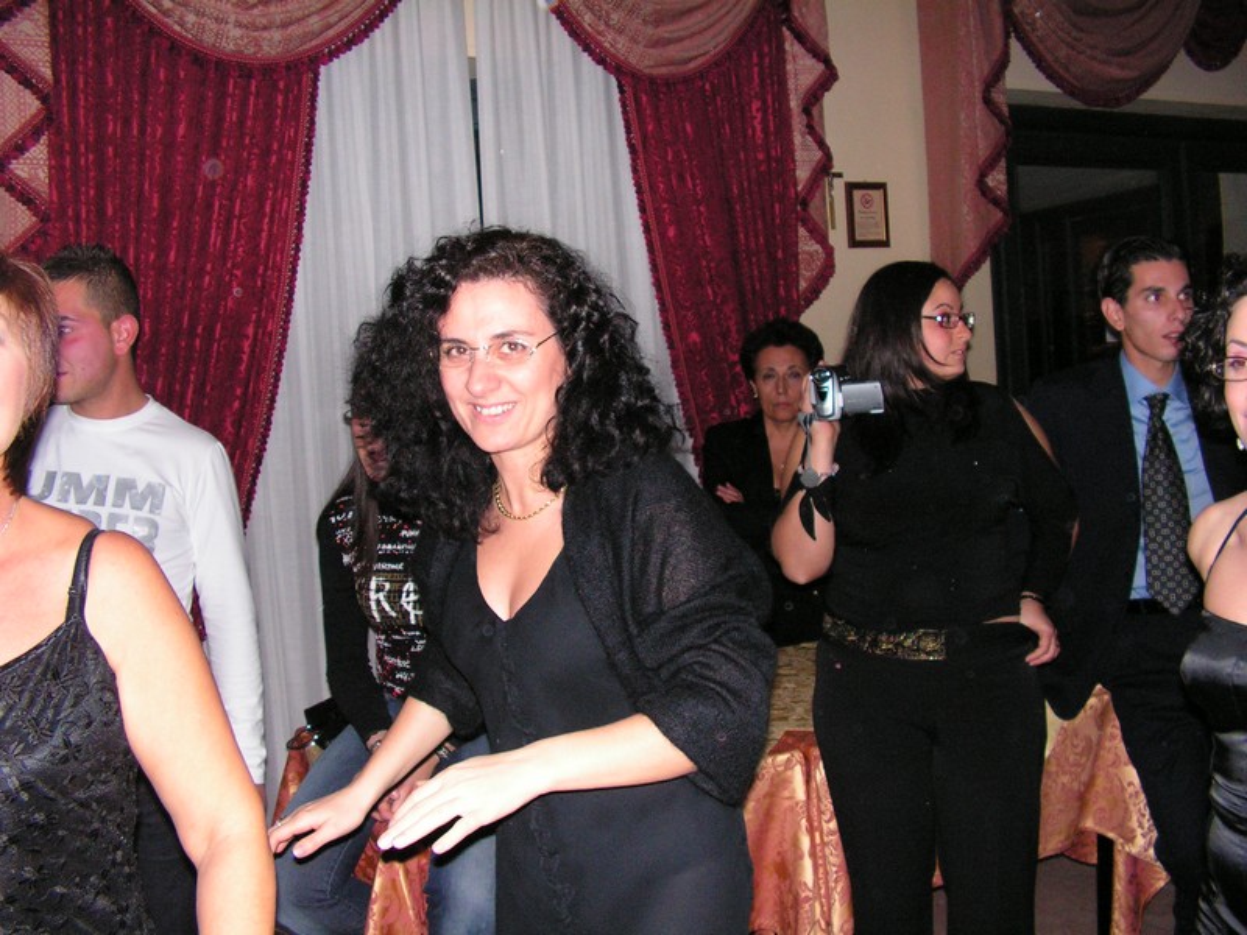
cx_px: 624
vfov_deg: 39.7
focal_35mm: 36
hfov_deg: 51.4
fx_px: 1297
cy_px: 468
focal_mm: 6
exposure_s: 1/40
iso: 200
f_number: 3.2
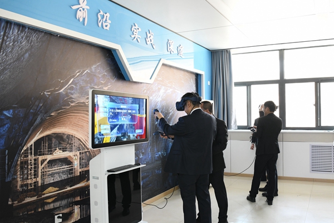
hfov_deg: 69.4
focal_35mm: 26
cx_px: 167
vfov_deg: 49.6
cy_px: 112
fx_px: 241
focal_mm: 26
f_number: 4
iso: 1600
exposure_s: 1/60
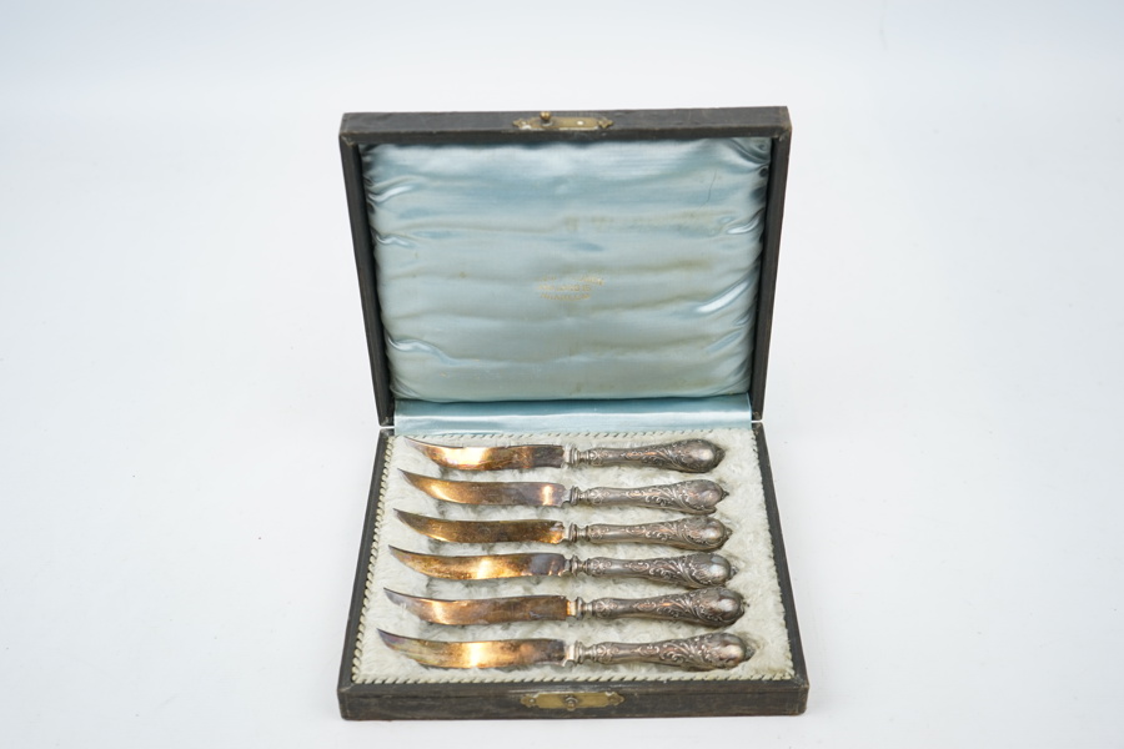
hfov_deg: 47.4
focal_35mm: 41
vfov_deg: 32.6
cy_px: 374
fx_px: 1280
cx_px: 562
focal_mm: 41
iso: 100
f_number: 5
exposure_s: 1/60
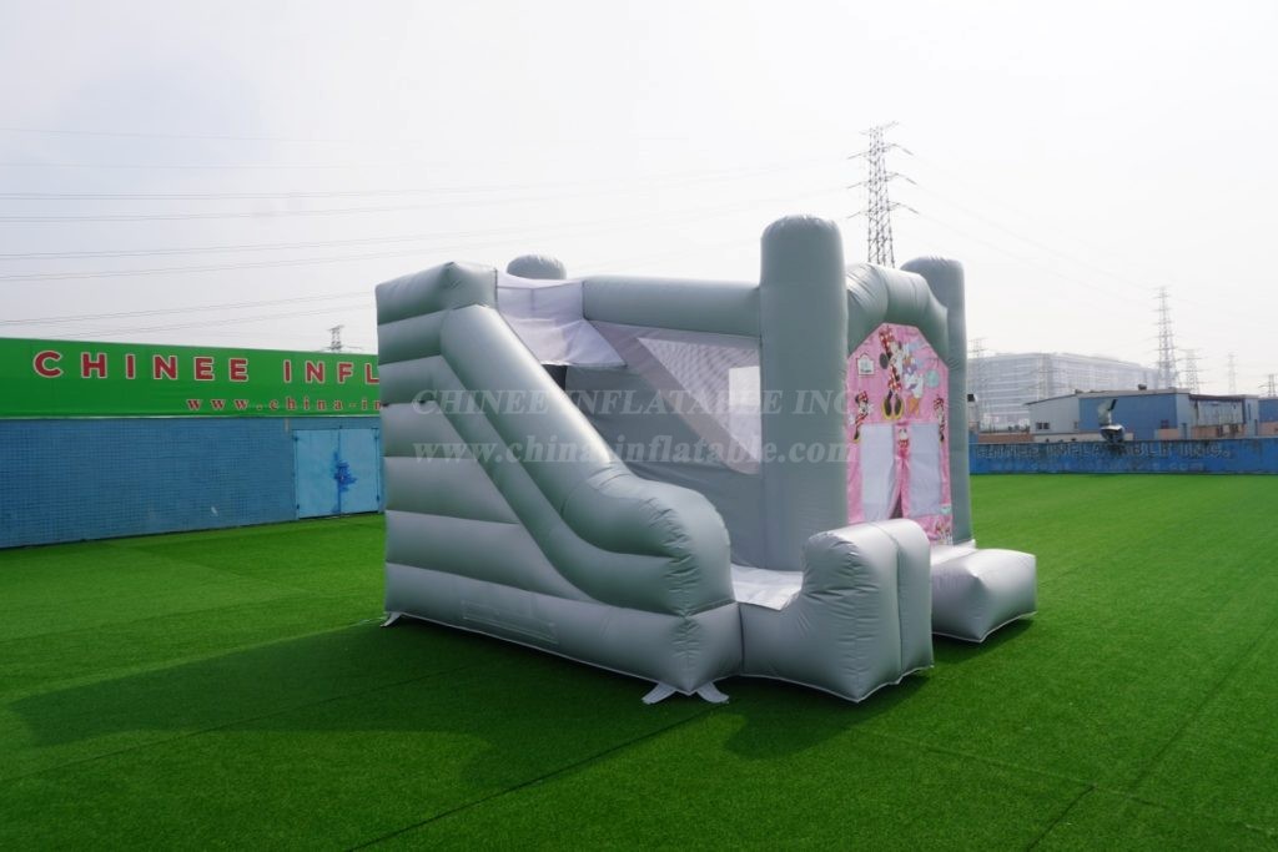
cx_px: 639
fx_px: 852
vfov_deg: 53.1
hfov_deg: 73.7
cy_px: 426
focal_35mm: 24
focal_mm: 16
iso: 100
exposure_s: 1/160
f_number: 10
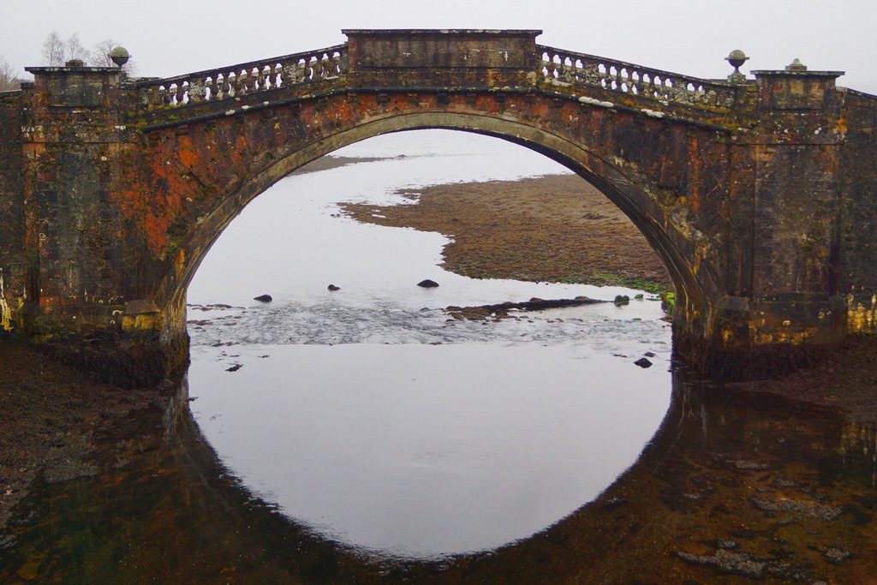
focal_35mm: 45
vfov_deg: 29.9
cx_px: 438
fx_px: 1096
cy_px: 292
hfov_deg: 43.6
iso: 200
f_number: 4.5
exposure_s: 1/60
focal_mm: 30
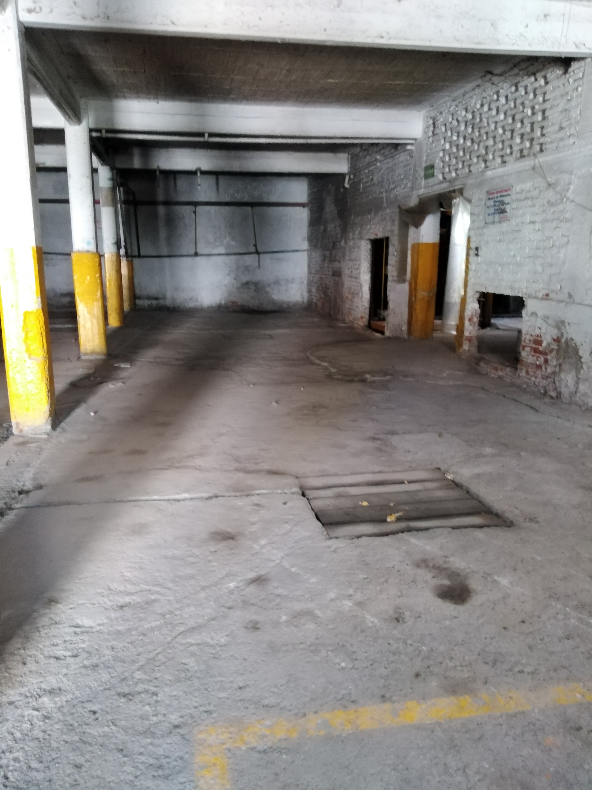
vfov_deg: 67.3
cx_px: 296
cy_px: 395
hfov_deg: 53.1
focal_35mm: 26
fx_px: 593
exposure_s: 1/15
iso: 608
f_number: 1.8
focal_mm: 3.63
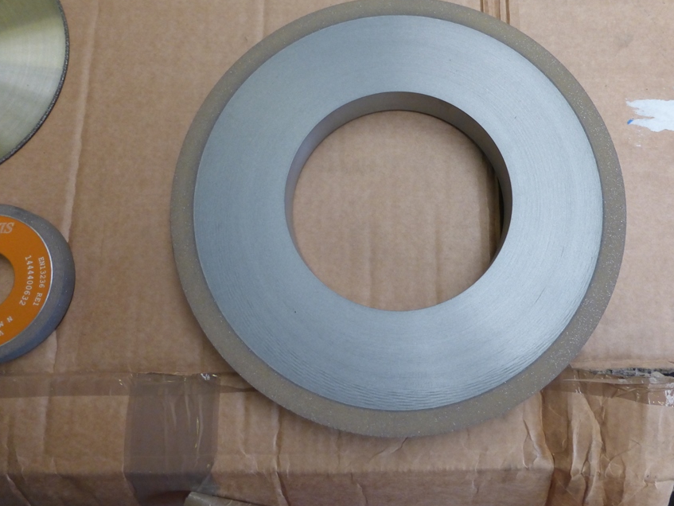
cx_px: 395
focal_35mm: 29
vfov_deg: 48.0
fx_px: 565
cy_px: 206
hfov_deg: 61.2
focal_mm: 4.3
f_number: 3.3
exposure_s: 1/60
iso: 250
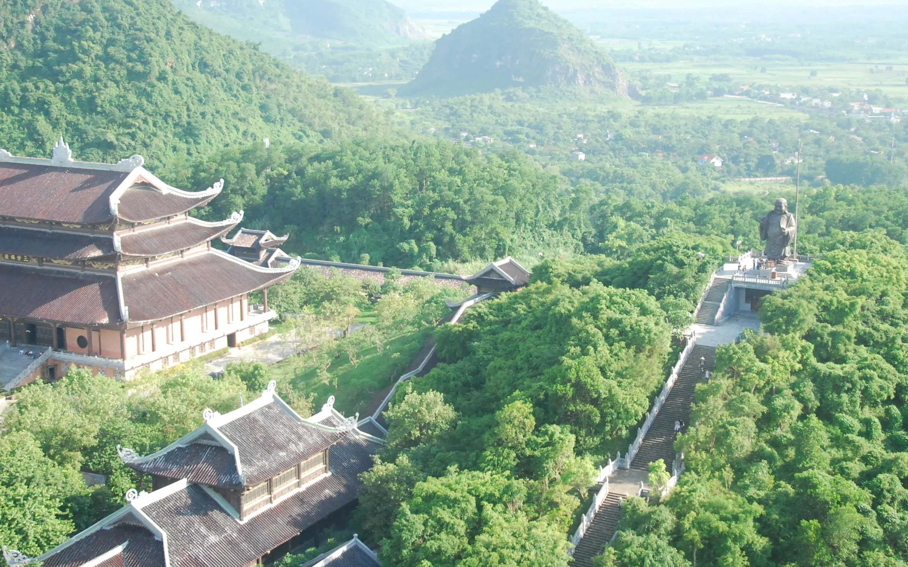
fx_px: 1386
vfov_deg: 23.1
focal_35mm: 56
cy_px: 239
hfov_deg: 36.3
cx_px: 498
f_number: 5
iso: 800
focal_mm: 30
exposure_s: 1/1000
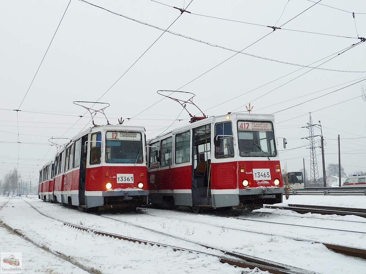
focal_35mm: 37
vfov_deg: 38.7
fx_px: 391
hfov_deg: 50.1
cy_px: 137
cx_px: 183
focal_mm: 6.1
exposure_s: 1/125
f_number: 4
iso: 80
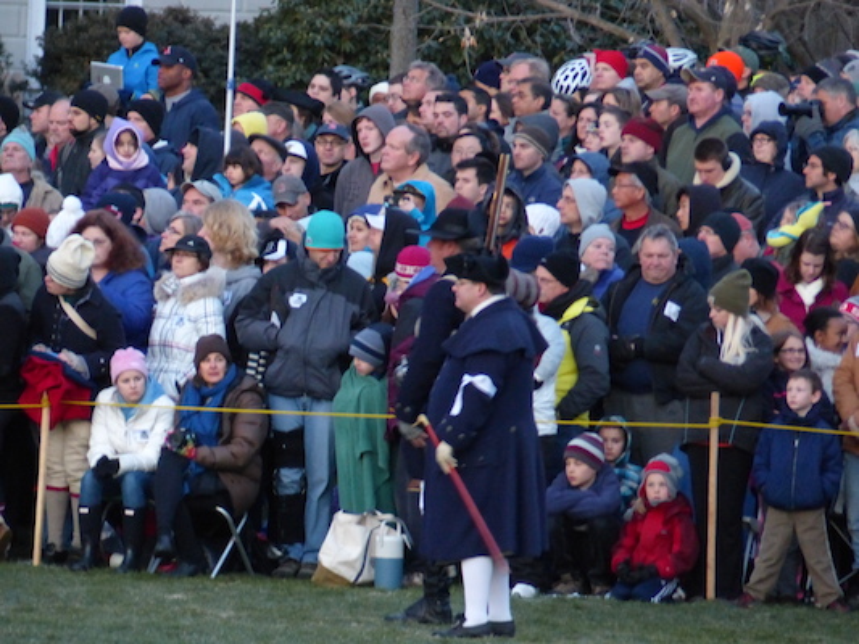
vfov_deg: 2.5
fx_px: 14892
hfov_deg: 3.3
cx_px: 430
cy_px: 322
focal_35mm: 600
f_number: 2.8
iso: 640
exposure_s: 1/15
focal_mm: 108
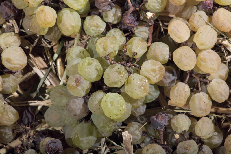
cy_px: 77
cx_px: 116
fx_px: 673
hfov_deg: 19.5
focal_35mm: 105
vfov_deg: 13.0
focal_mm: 105
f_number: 22
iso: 400
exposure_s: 1/250
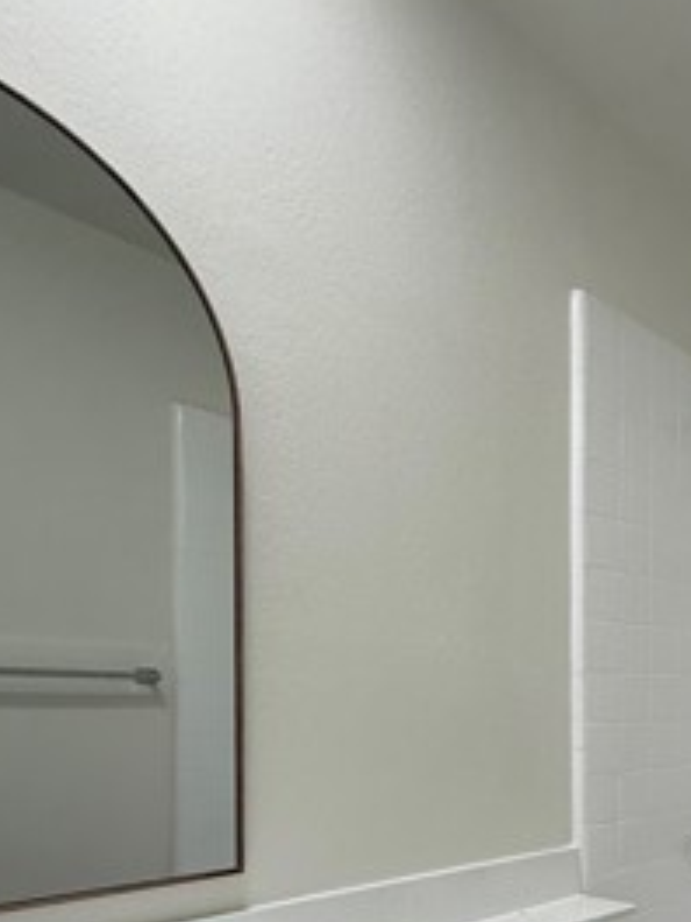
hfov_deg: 36.3
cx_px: 736
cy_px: 747
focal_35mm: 34
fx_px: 905
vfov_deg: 50.4
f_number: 2.2
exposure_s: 1/120
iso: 160
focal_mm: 2.22
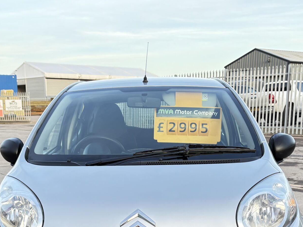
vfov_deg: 25.8
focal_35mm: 54
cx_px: 124
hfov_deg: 35.5
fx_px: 473
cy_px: 220
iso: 64
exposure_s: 1/121
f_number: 1.6
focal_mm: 5.96
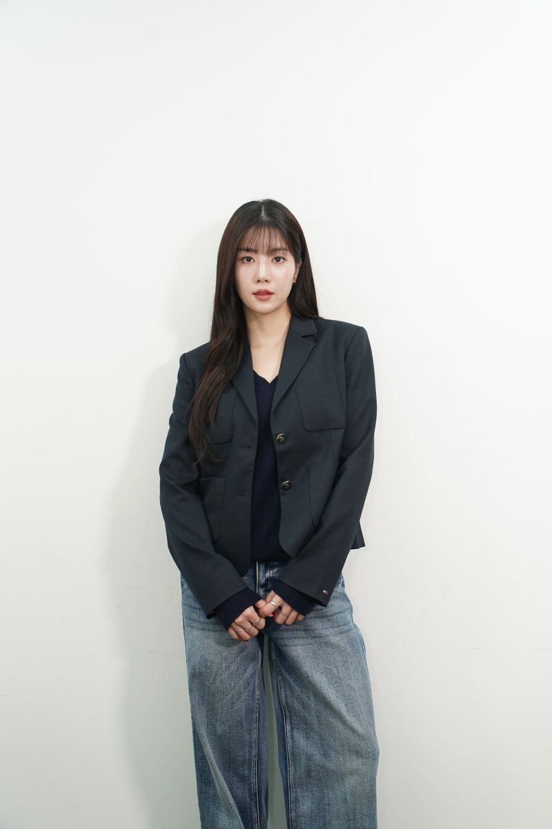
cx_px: 276
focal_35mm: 38
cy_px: 414
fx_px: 874
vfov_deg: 50.7
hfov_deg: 35.1
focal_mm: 38
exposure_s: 1/160
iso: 1250
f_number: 5
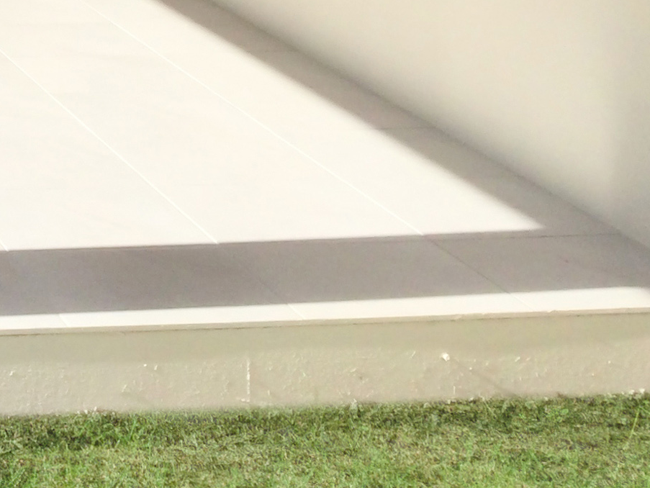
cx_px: -278
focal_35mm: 112
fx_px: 2104
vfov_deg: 12.4
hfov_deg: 16.3
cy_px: -313
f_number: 2.4
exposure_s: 1/895
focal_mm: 3.3
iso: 25
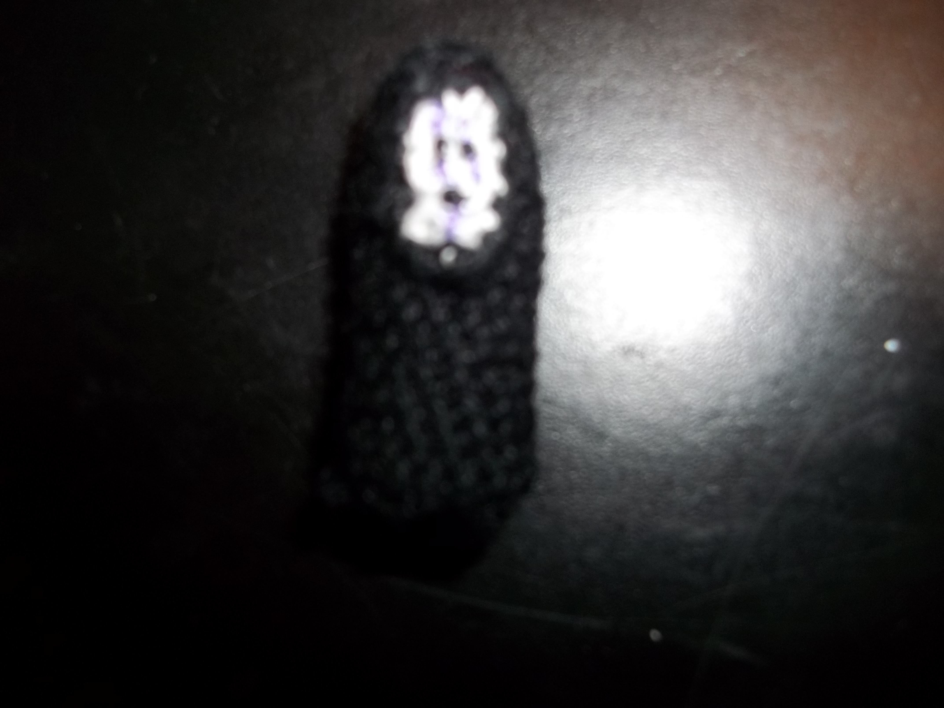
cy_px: 354
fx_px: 873
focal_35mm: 32
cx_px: 472
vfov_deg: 44.2
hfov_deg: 56.8
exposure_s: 1/30
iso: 64
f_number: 2.9
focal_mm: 5.7
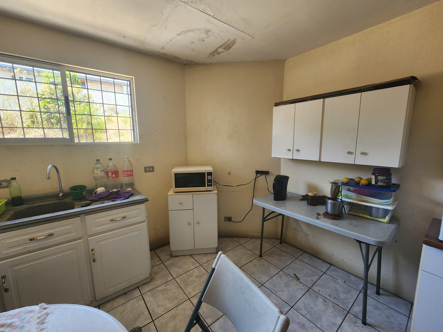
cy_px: 166
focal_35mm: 13
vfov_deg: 89.9
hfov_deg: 106.2
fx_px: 166
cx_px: 222
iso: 100
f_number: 2.2
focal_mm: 2.2
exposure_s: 1/60
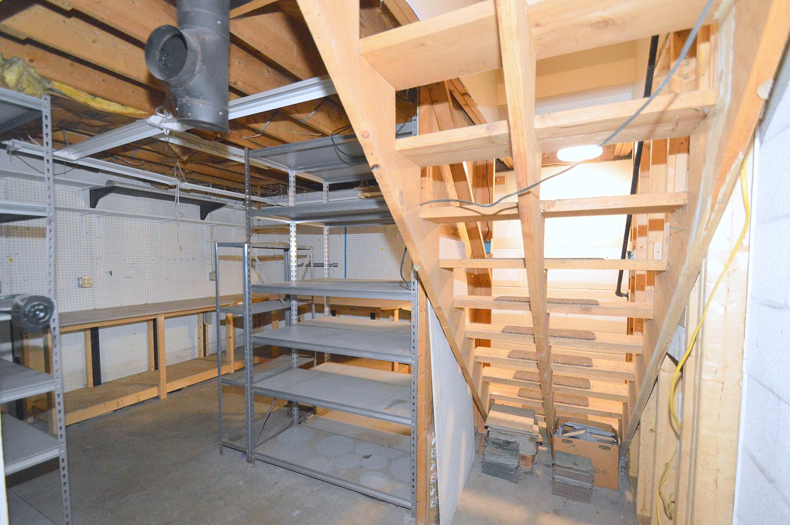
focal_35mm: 15
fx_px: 329
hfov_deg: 100.4
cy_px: 262
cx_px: 395
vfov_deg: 77.2
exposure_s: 1/60
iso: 3200
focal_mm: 10
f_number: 3.5
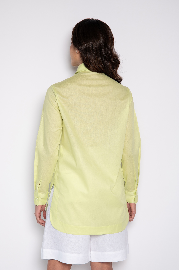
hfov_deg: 21.9
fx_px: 463
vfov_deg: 32.4
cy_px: 135
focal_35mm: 62
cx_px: 90
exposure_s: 1/125
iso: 200
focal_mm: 62
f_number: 5
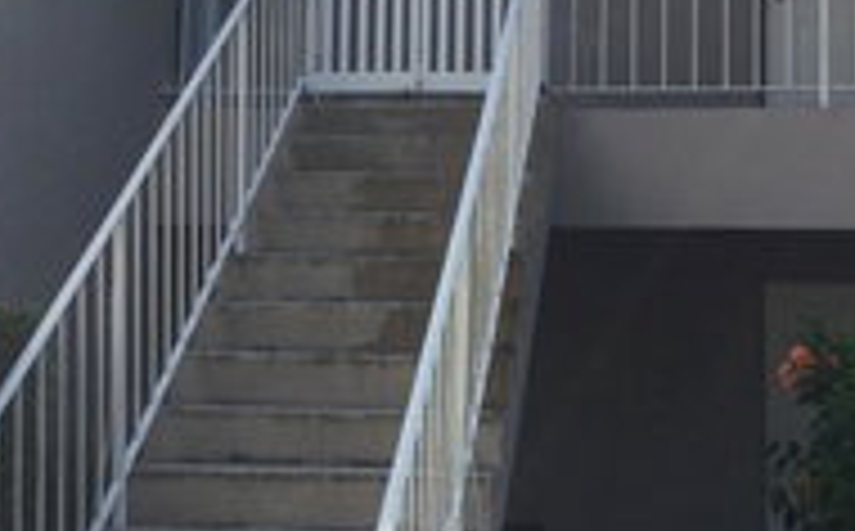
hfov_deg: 27.9
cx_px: 461
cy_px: 189
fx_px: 1721
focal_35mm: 74
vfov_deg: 17.5
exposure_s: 1/570
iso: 25
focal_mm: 3.3
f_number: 2.4
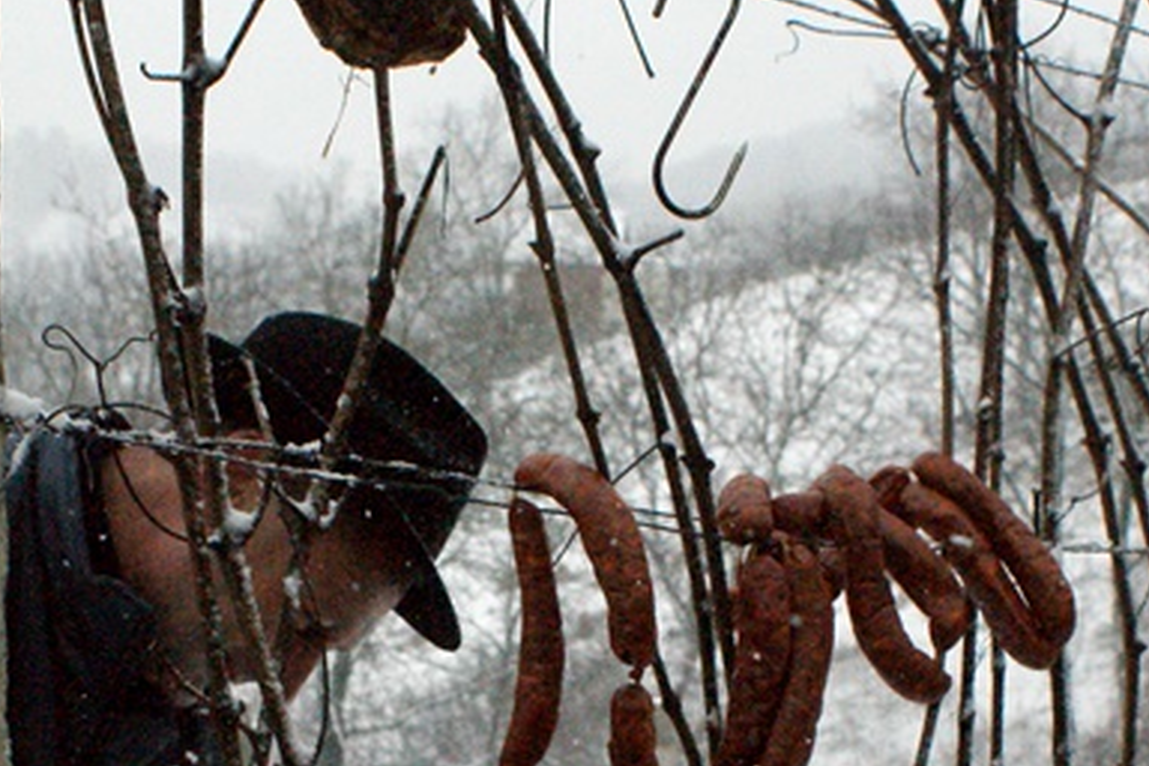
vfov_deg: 16.8
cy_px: 717
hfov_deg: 25.4
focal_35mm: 80
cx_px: 527
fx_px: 2553
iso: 1600
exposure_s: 1/1000
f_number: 5.6
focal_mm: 20
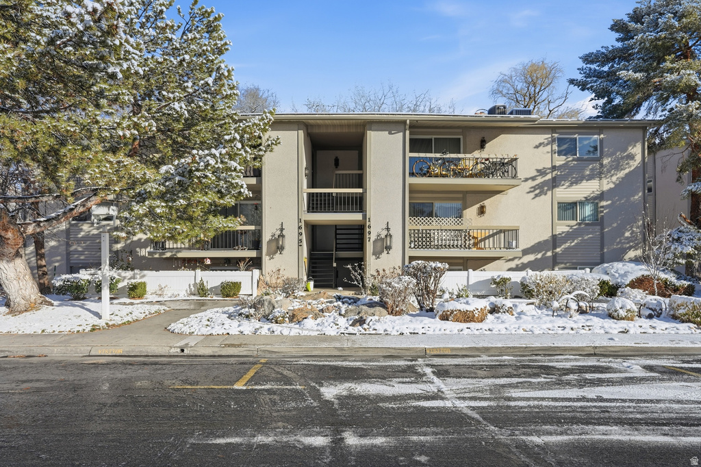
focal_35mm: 23
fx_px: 448
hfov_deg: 76.1
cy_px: 234
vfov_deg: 55.1
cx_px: 350
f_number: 10
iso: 250
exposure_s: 1/8000
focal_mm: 23
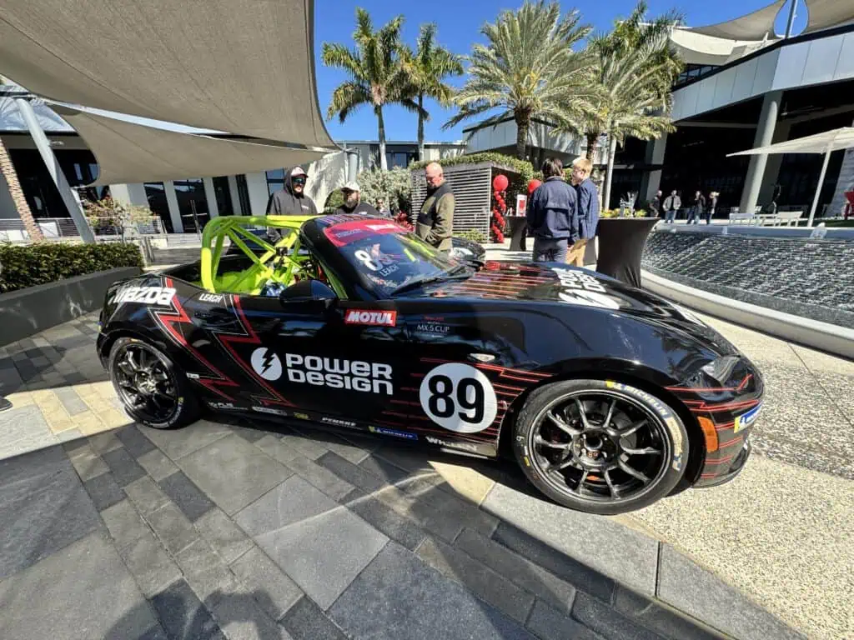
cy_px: 320
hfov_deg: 102.1
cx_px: 427
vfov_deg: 85.7
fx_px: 345
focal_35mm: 14
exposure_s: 1/448
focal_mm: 2.22
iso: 40
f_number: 2.2
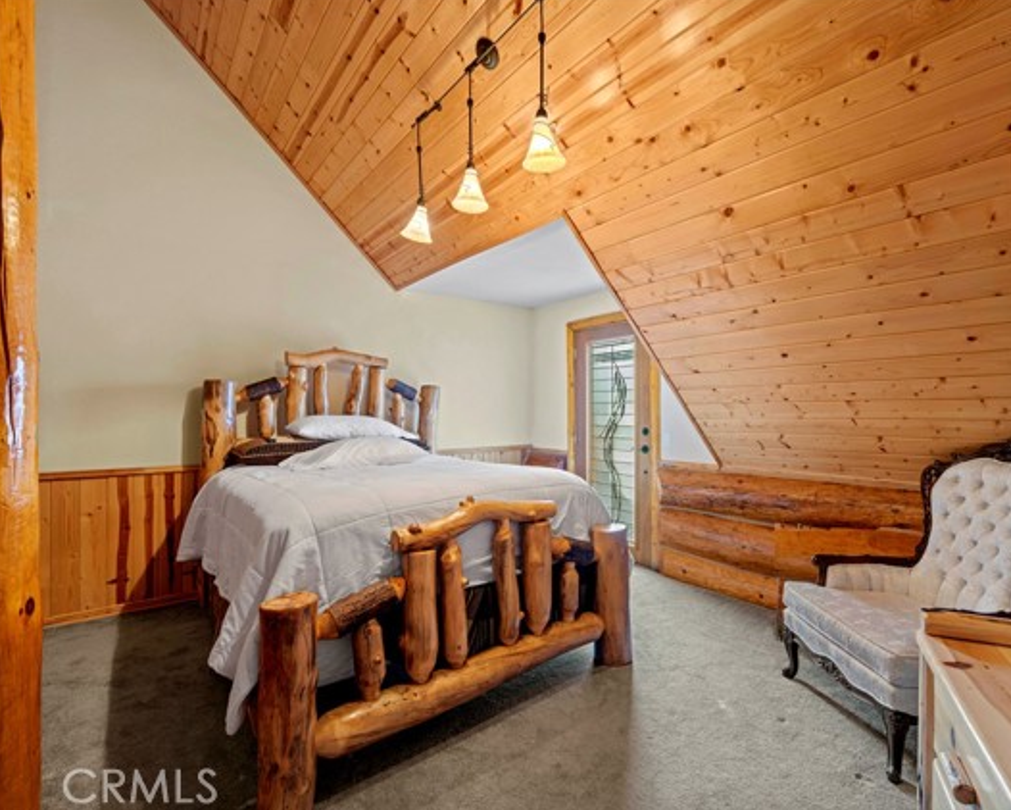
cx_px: 565
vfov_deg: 80.4
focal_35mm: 16
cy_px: 403
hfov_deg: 92.7
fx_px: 479
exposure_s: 3.2
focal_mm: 14
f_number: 8
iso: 200
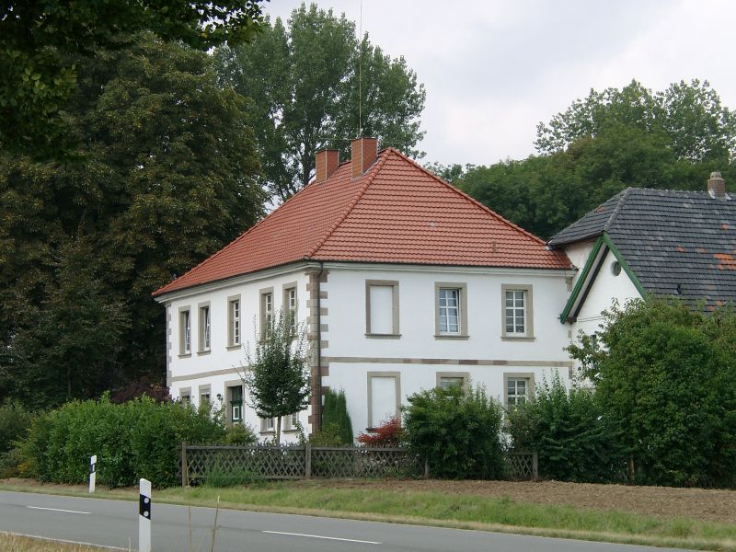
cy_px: 276
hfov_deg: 19.6
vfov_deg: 14.8
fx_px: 2126
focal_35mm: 100
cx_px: 368
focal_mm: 20.74
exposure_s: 1/296
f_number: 4
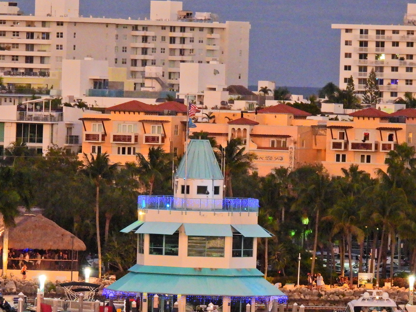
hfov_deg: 3.5
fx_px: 6780
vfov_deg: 2.6
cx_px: 158
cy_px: 221
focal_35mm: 564
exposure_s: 1/30
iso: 1600
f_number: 5
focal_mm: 67.8
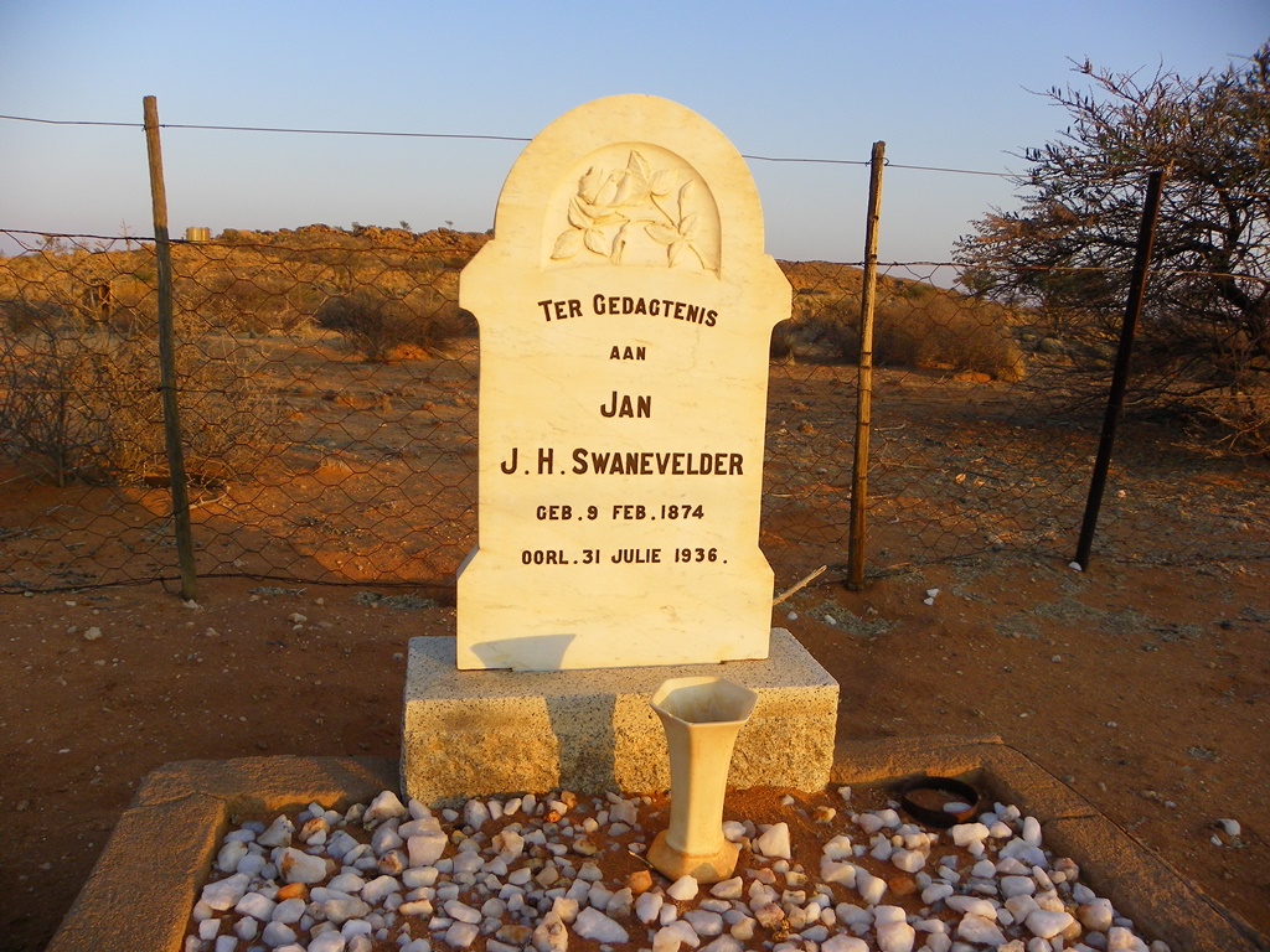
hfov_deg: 67.3
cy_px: 476
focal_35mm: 26
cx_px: 635
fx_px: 954
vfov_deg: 53.1
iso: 64
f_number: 2.8
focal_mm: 4.6
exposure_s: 1/250
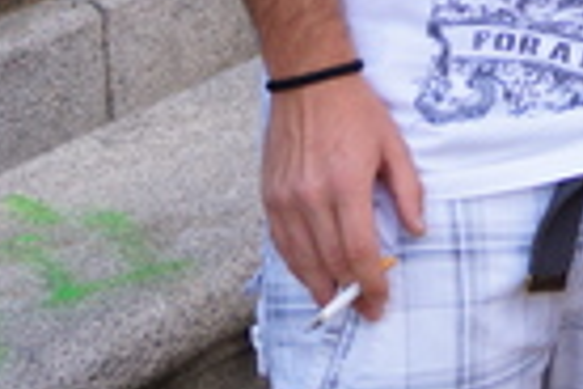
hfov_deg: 12.4
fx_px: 2445
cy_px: -355
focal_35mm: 151
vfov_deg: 8.7
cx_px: 1043
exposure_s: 1/500
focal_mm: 22
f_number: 4
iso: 200
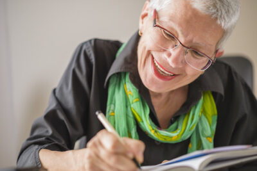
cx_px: 128
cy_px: 86
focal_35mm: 85
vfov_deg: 16.1
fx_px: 607
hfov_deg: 23.9
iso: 250
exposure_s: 1/125
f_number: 2
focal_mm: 85
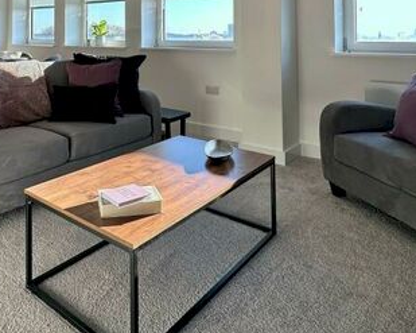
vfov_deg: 42.5
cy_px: 24
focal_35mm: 31
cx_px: 128
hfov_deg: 55.6
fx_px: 382
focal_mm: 2.22
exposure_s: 1/254
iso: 40
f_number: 2.2
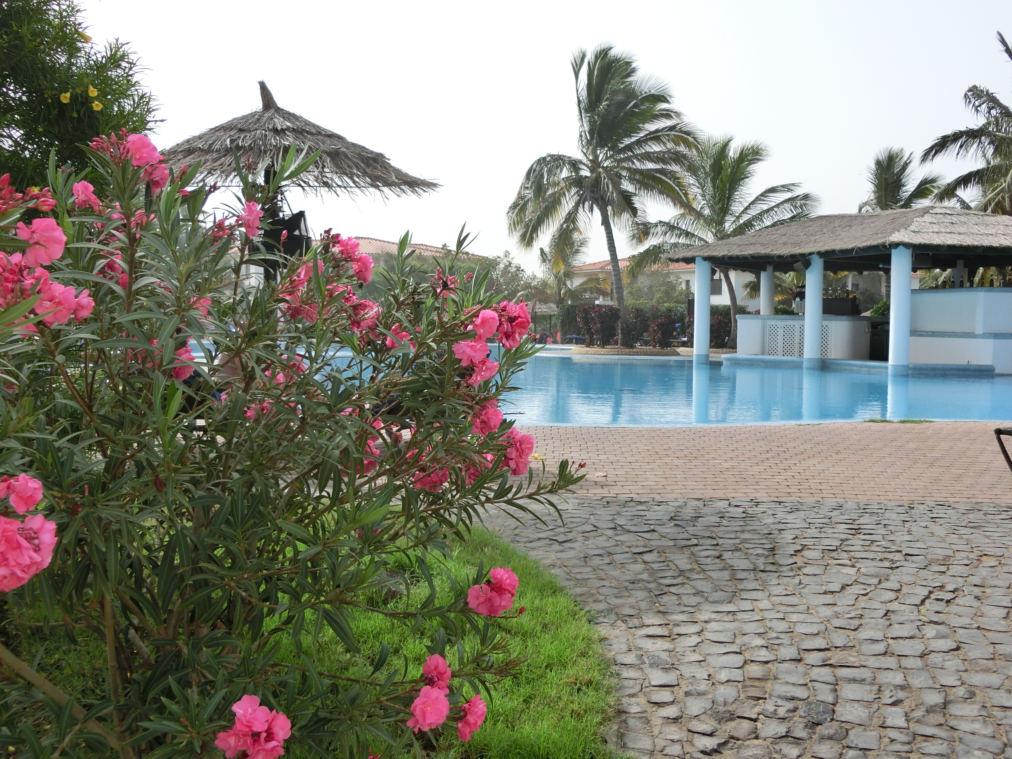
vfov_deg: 36.8
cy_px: 380
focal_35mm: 39
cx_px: 506
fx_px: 1140
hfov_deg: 47.9
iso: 80
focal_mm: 6.9
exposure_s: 1/640
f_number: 4.1
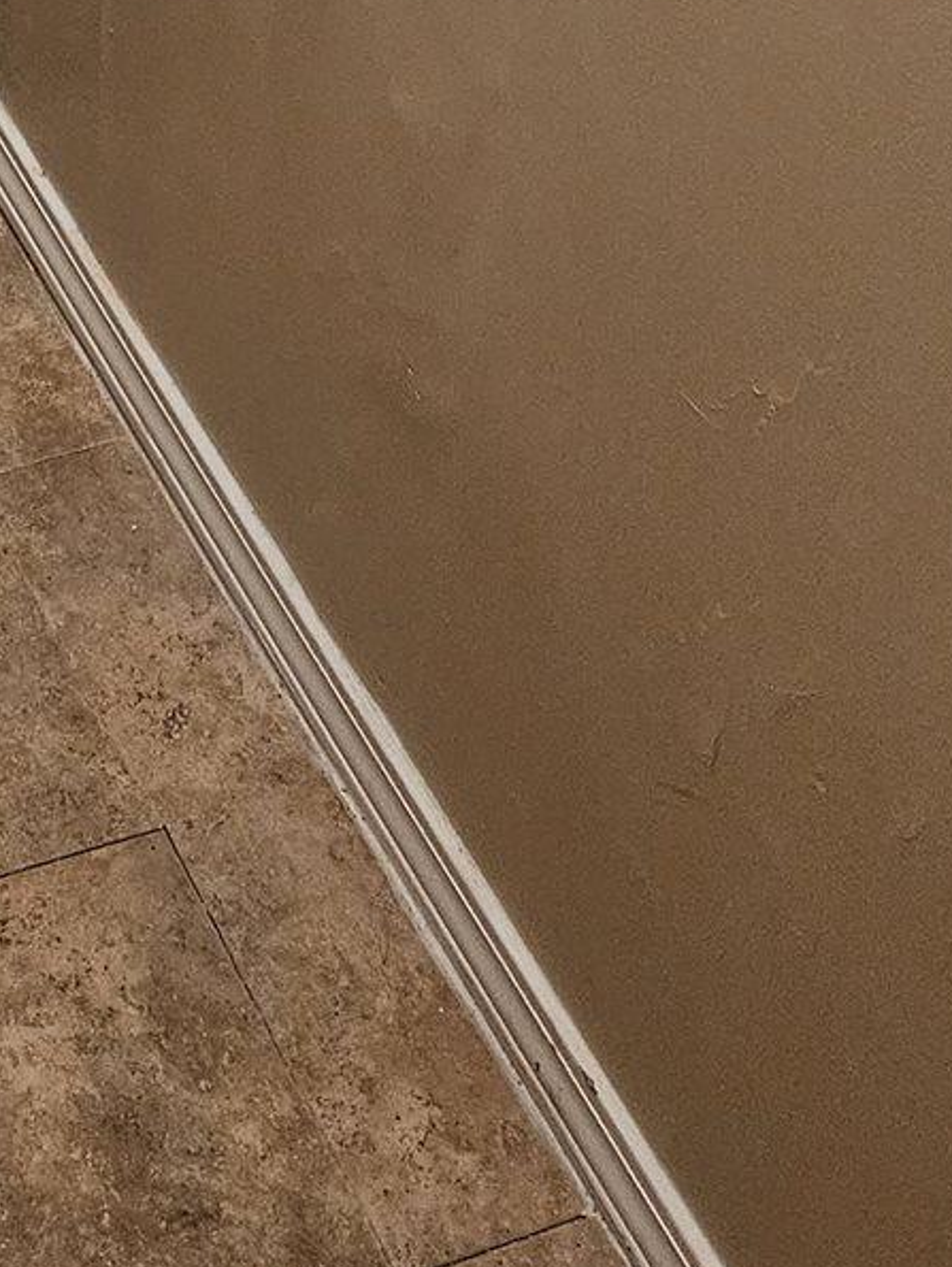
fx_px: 3260
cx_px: -211
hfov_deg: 15.9
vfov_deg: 18.7
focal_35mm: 89
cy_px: -781
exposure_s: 1/170
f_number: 1.8
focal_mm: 5.4
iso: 640
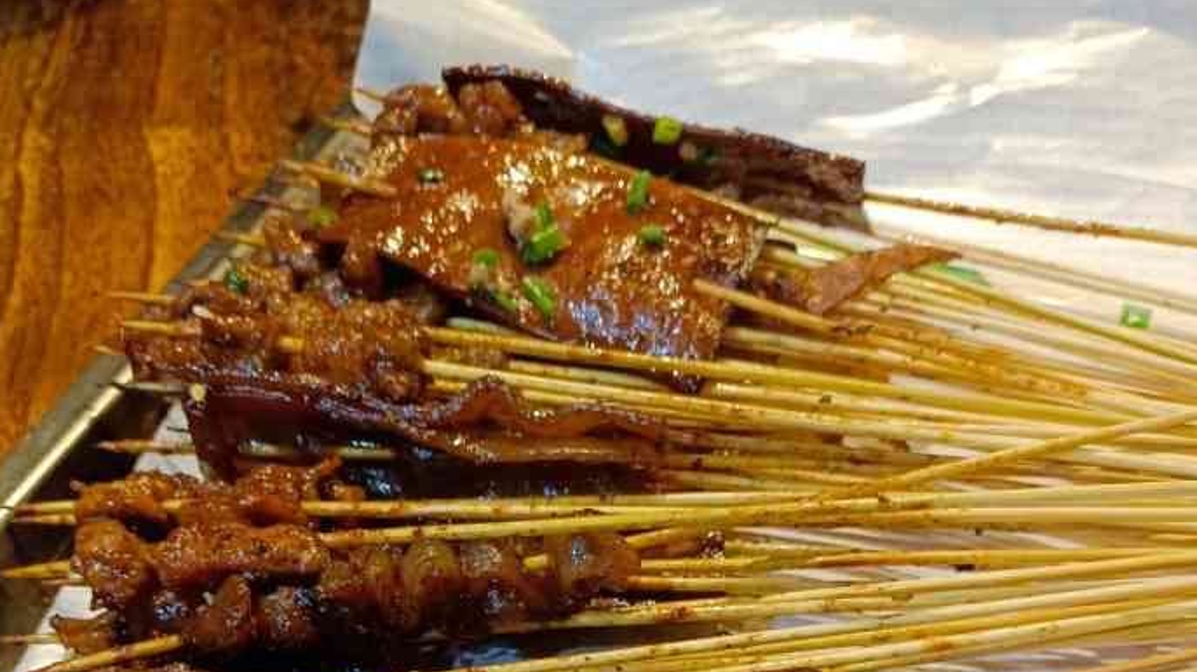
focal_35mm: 37
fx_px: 1174
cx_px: 596
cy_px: 722
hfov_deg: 54.0
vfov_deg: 29.2
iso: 224
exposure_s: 1/101
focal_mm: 4.71
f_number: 1.79
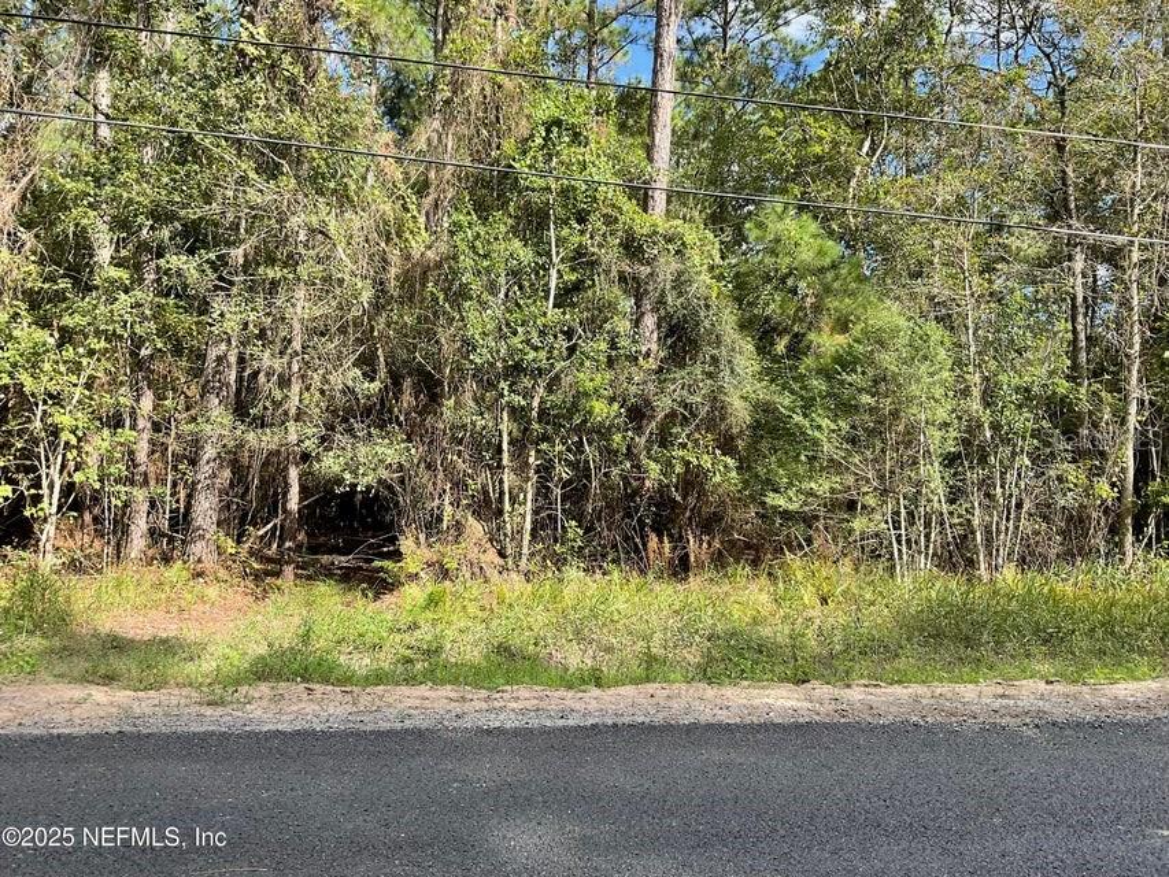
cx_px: 584
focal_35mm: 29
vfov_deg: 48.2
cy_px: 438
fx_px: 979
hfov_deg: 61.7
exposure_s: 1/372
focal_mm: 3
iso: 16
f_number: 1.8
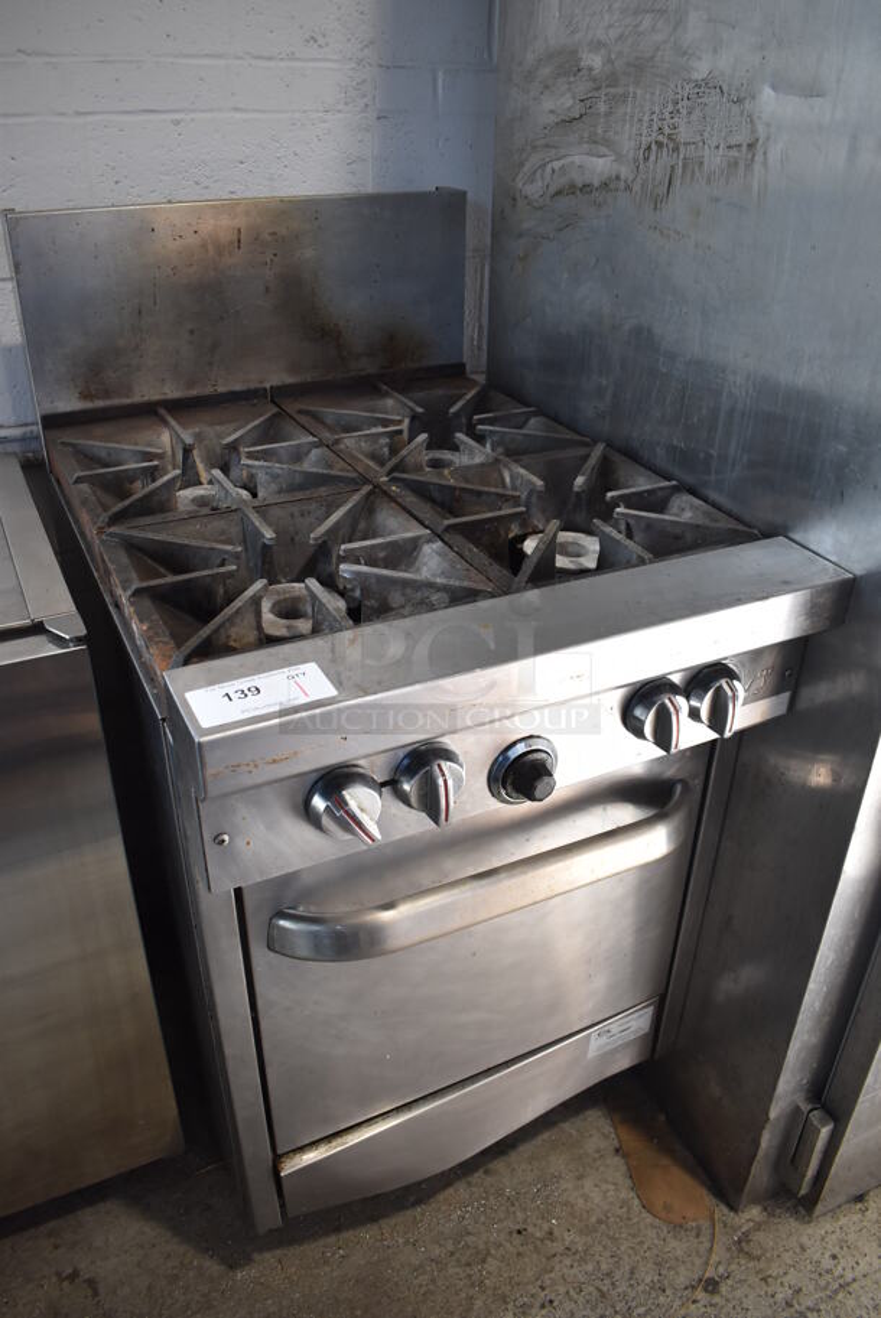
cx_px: 440
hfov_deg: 48.0
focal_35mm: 27
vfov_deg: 67.3
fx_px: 990
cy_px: 659
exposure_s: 1/200
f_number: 3.5
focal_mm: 18
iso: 800
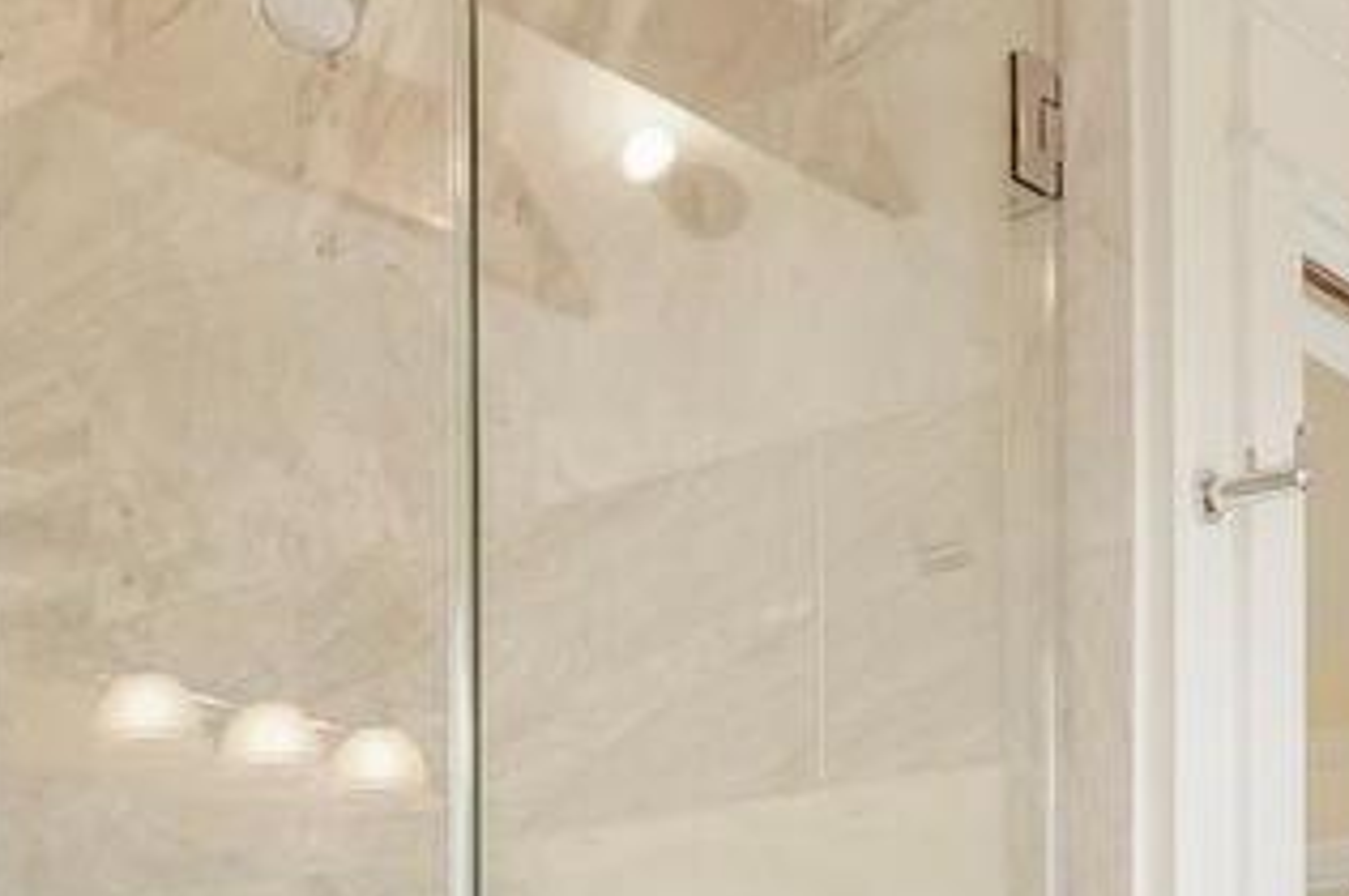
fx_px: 2733
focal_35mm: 73
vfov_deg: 17.1
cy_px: 1289
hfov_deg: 26.9
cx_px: 179
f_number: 9
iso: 800
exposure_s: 1/30
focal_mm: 16
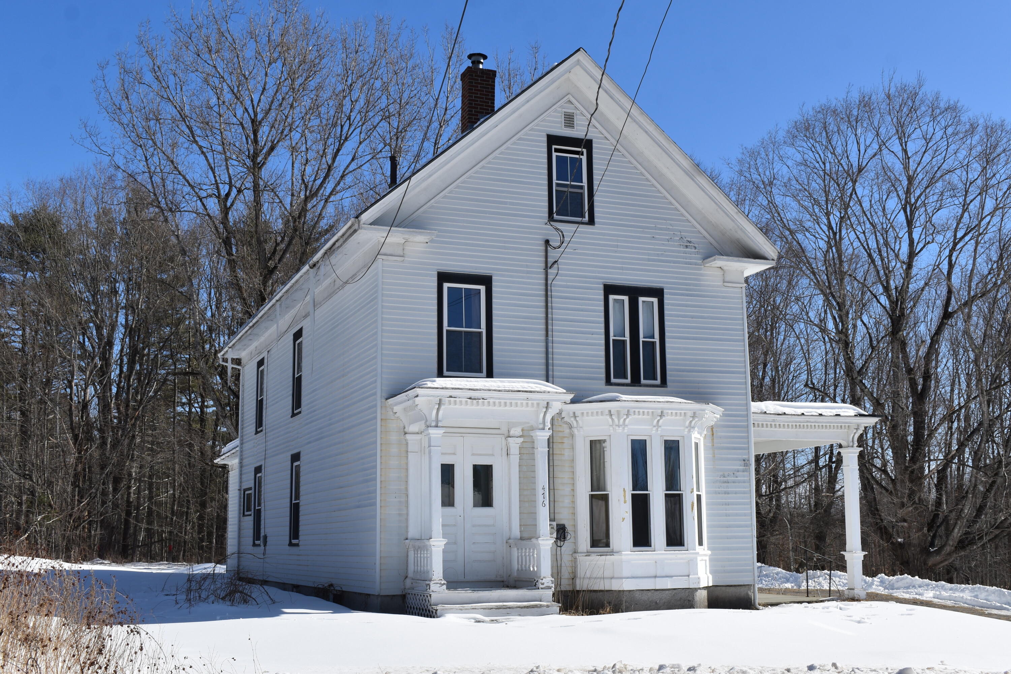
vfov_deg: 31.9
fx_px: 1179
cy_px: 337
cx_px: 506
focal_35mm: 42
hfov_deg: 46.4
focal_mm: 28
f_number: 10
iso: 100
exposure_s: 1/400
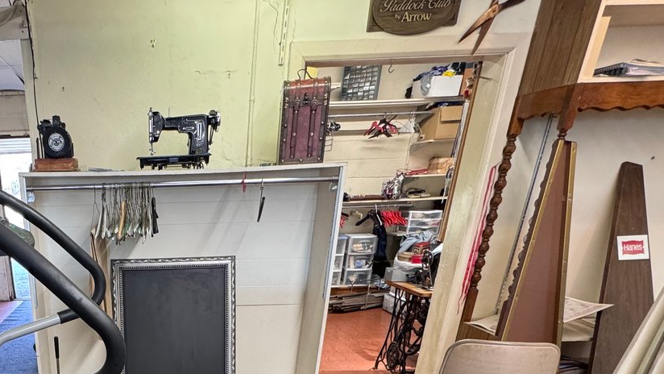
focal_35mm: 28
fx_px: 493
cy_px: 397
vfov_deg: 36.2
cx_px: 124
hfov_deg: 61.7
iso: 250
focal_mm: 2.22
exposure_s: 1/60
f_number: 2.2
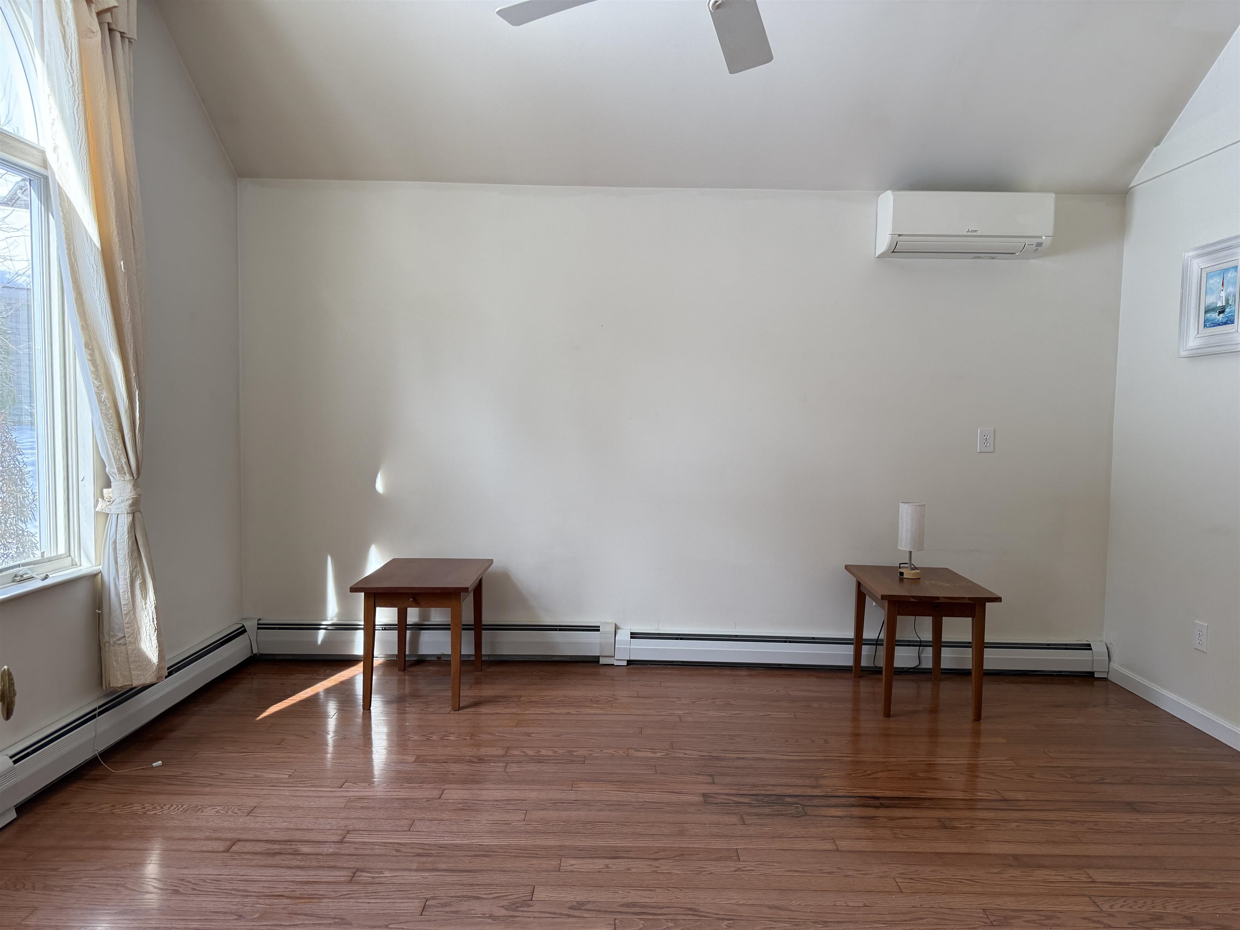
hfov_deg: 71.6
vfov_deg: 56.8
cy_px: 465
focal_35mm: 24
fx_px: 860
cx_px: 620
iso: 160
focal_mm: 6.76
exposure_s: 1/240
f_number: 1.78
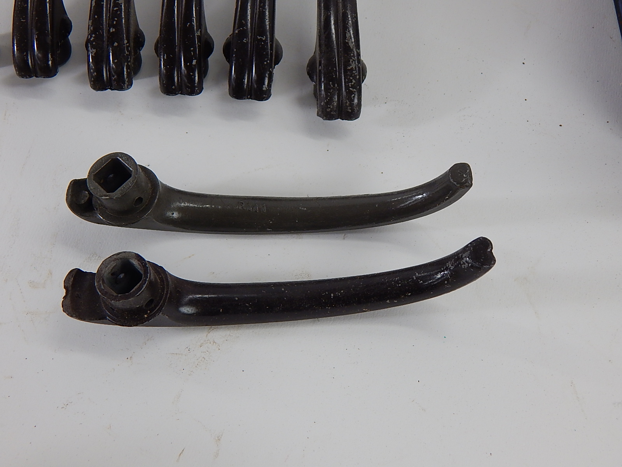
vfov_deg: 33.6
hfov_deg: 43.9
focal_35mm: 43
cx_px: 311
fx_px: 773
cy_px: 234
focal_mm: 7.7
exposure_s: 1/50
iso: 125
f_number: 3.6
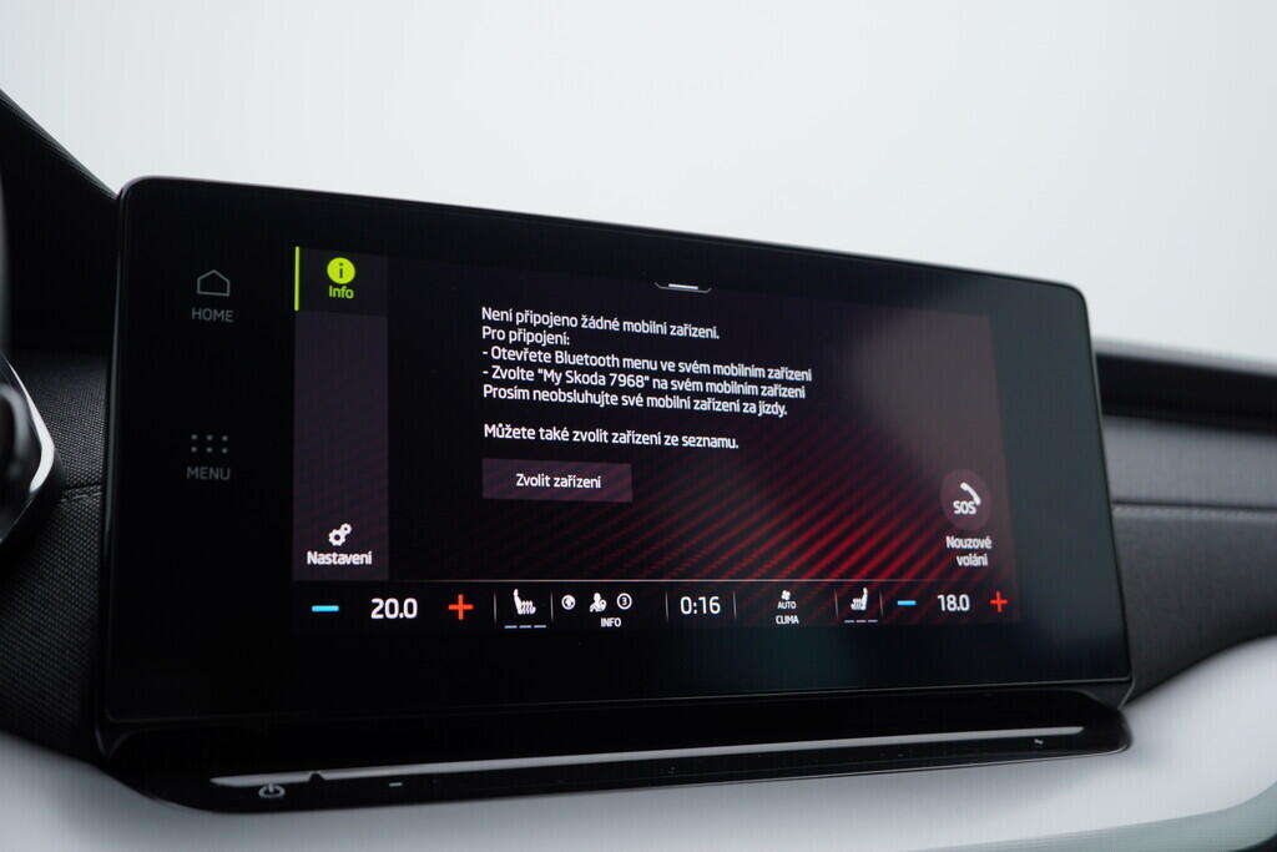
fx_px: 1277
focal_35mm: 36
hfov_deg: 53.1
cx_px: 638
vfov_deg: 36.9
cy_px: 426
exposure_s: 1/60
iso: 125
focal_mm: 24
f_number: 4
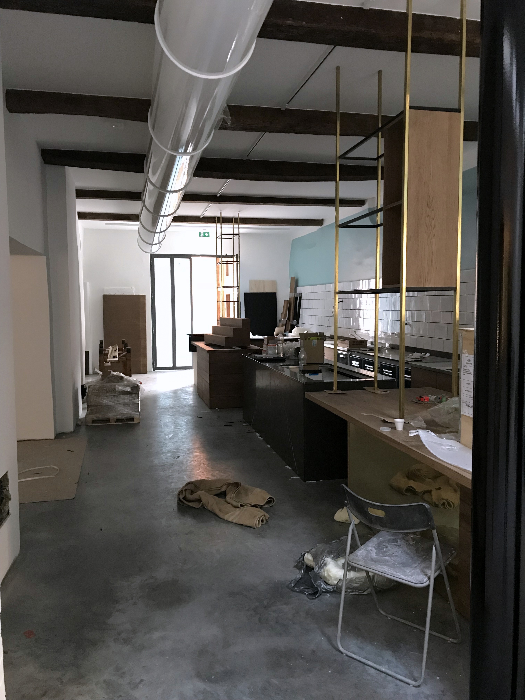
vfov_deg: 63.4
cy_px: 350
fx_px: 566
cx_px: 262
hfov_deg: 49.7
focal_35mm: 28
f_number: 1.8
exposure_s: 1/10
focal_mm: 3.99
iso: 100
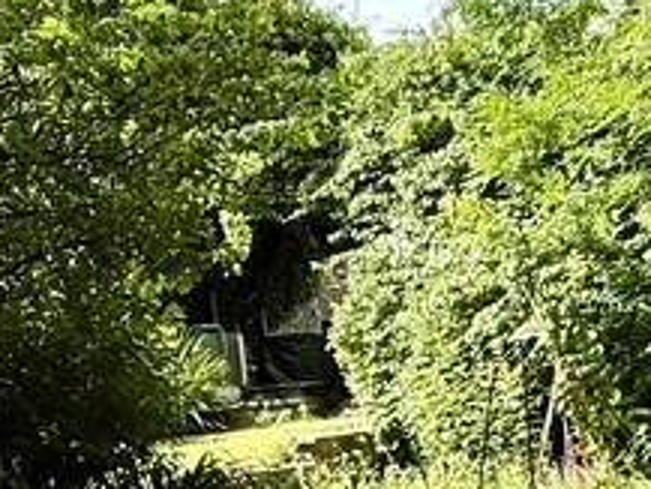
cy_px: 348
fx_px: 1242
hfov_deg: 26.7
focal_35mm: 66
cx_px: -84
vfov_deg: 22.1
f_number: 2.2
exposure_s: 1/1050
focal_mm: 2.22
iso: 50
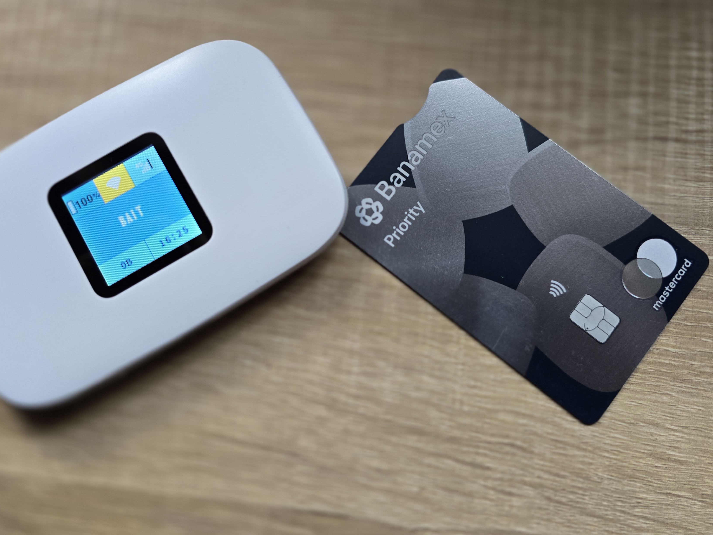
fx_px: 577
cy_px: 233
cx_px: 324
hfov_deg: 63.3
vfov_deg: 49.6
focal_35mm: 28
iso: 200
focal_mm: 6.3
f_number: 1.7
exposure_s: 1/120
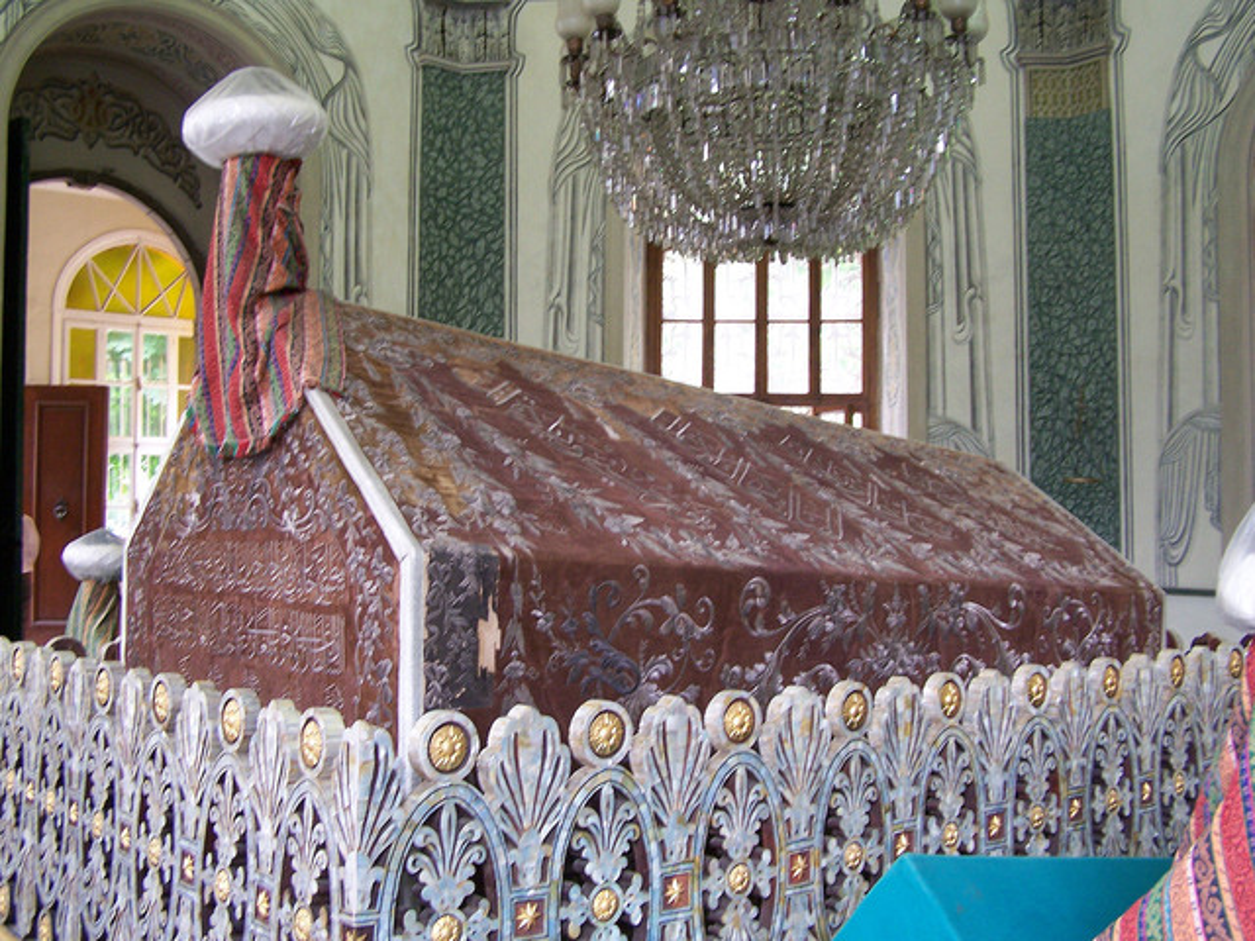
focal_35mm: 38
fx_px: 1378
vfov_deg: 37.7
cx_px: 628
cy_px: 470
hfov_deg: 49.0
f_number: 2.8
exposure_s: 1/8
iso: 140
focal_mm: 6.3
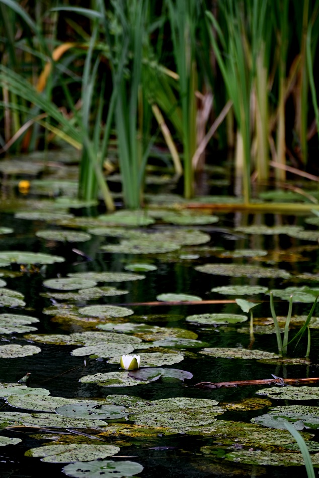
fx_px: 3984
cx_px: 160
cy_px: 239
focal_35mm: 300
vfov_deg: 6.9
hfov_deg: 4.6
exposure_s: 1/320
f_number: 5.6
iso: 400
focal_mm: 300
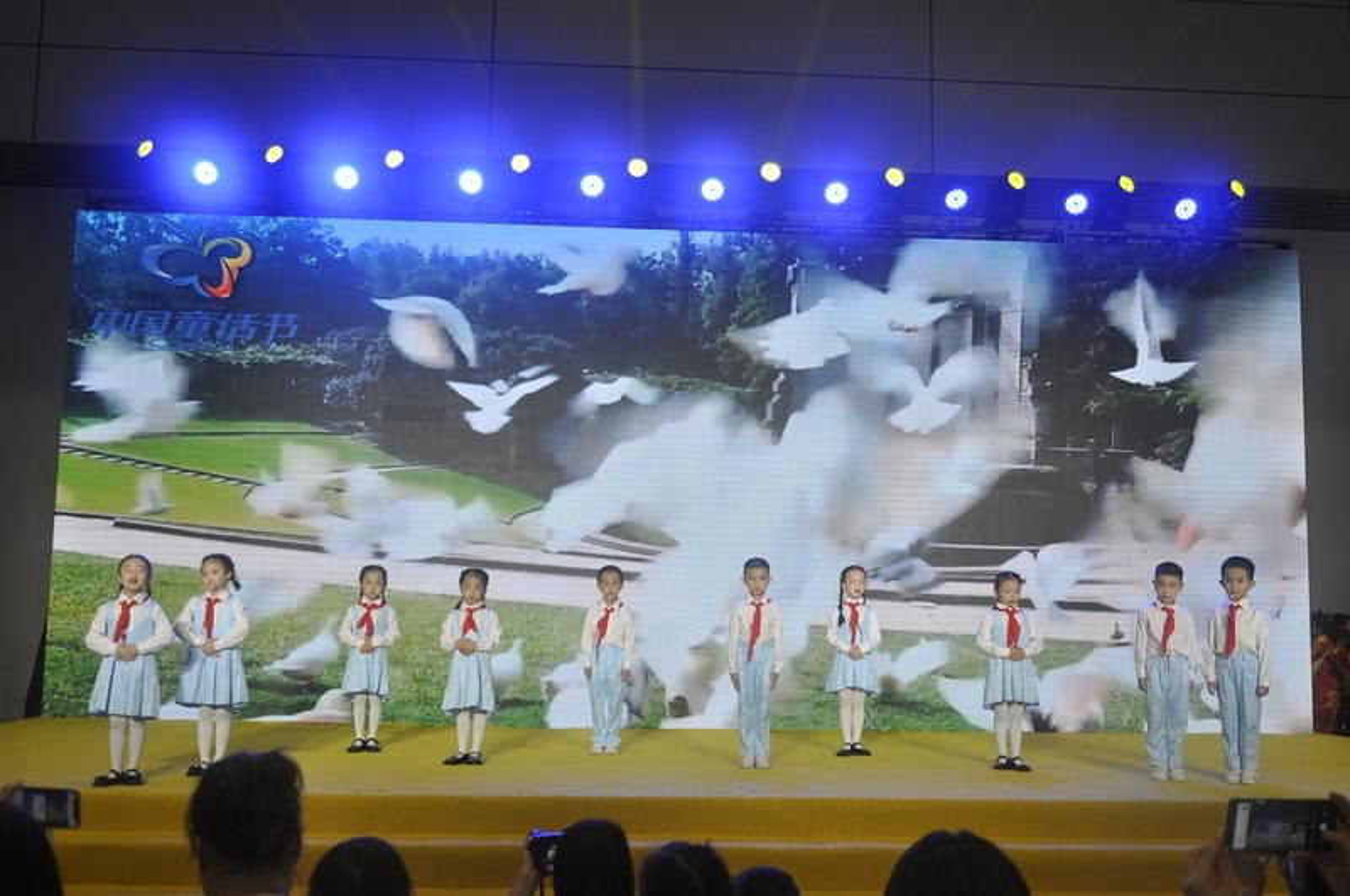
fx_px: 1404
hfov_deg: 51.3
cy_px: 448
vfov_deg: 35.4
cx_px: 675
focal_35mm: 38
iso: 400
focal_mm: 25
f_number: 5.6
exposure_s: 1/125
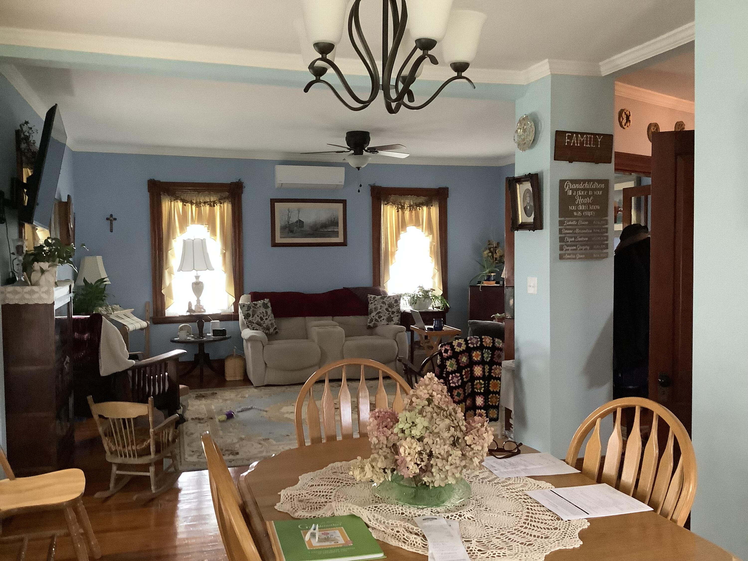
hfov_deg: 58.4
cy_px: 280
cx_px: 374
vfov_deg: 45.4
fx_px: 670
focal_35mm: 31
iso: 500
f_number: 2.4
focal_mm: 3.3
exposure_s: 1/30
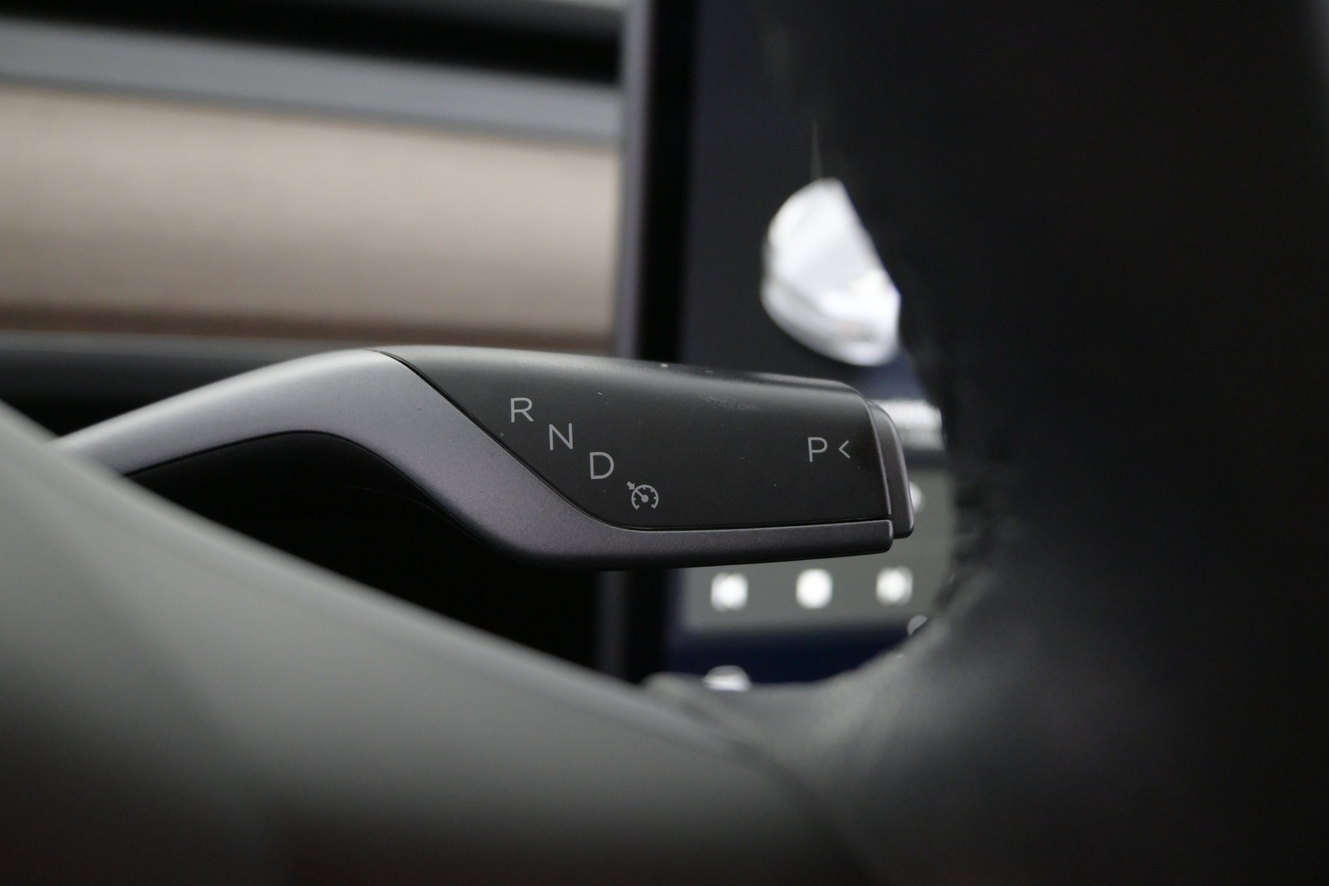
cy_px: 443
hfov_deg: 47.2
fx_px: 1523
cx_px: 664
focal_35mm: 41
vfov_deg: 32.4
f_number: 4.5
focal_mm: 27.5
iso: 2500
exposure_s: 1/60
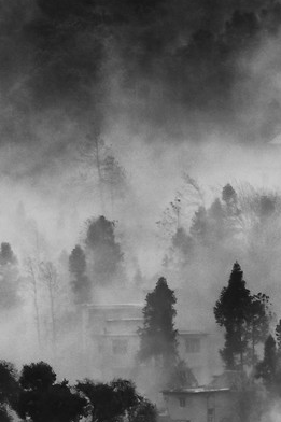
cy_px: 254
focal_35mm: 735
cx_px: -17
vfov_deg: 2.8
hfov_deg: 1.9
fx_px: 8613
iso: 200
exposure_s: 1/100
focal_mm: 200
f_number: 8
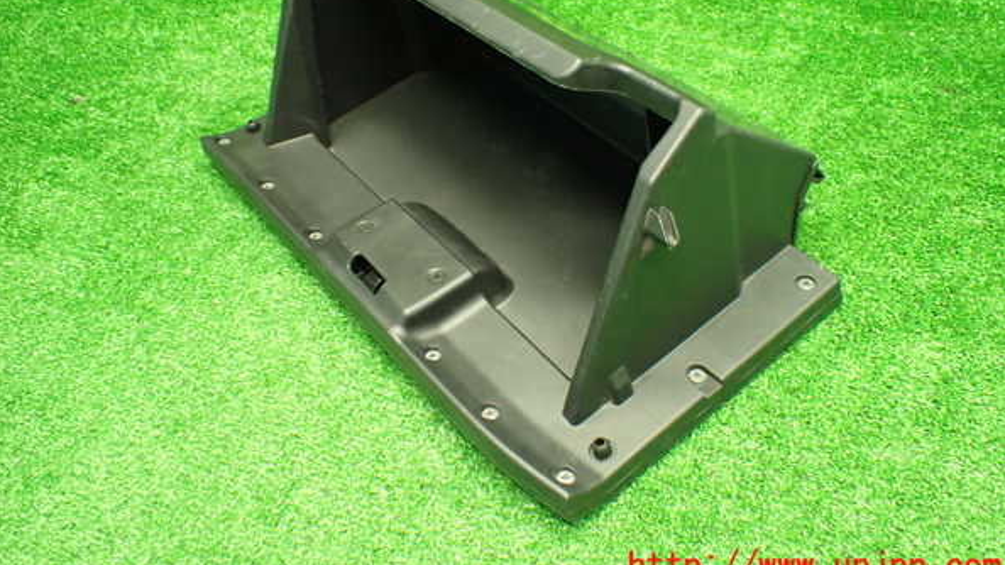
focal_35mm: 33
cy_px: 208
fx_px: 879
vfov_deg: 35.4
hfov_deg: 59.5
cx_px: 502
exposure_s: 1/60
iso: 800
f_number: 2.3
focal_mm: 5.4
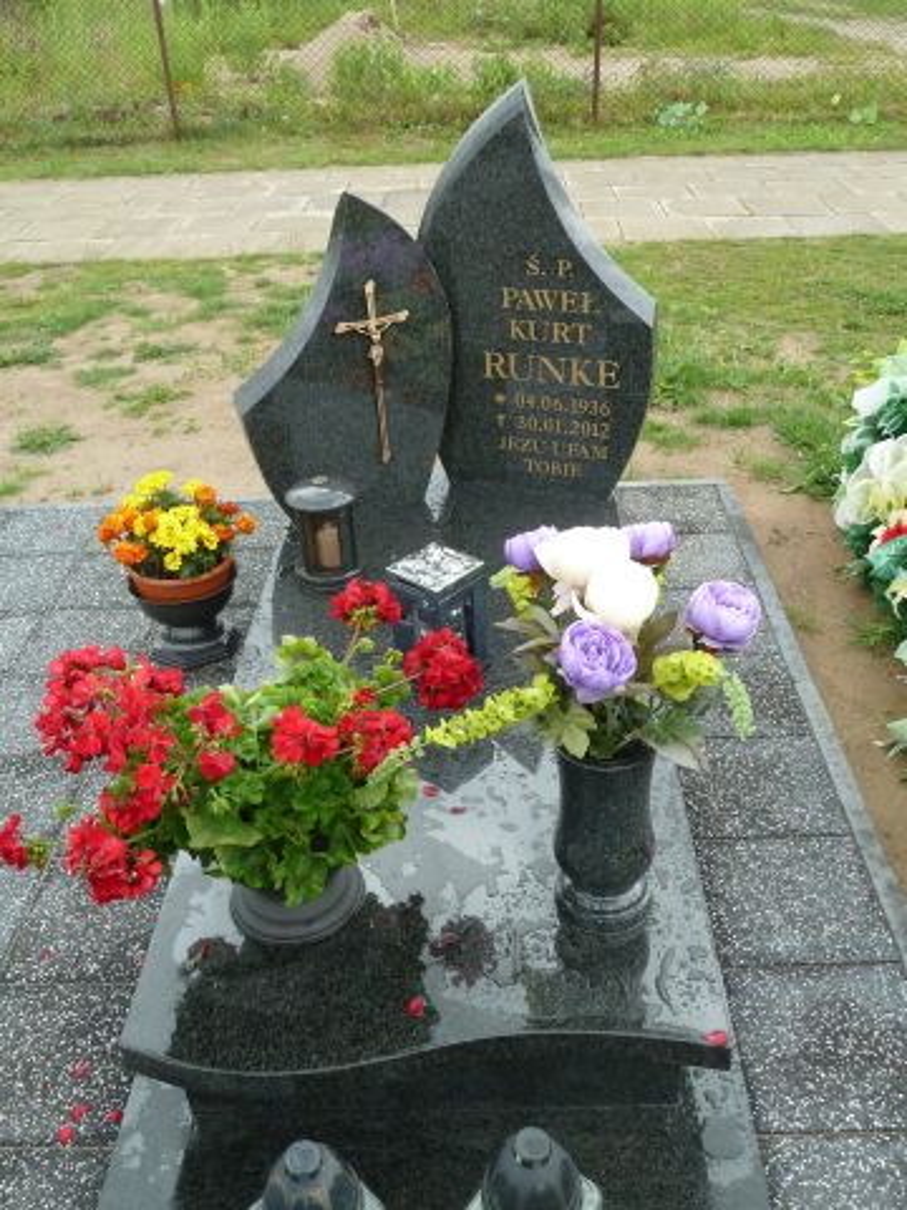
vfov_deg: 56.8
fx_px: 1118
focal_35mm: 32
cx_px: 454
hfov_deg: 44.2
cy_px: 605
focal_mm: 5.3
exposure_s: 1/250
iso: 250
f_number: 3.5
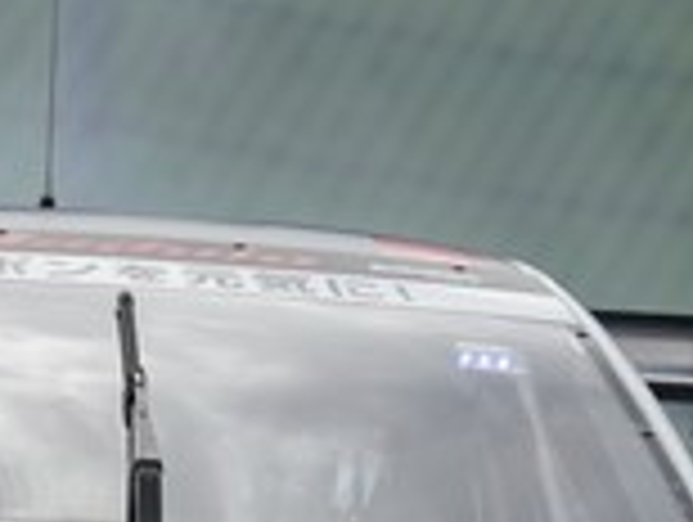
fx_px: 54057
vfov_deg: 0.6
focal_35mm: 2696
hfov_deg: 0.7
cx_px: -238
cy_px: 522
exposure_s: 1/800
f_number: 6.3
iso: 200
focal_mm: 600
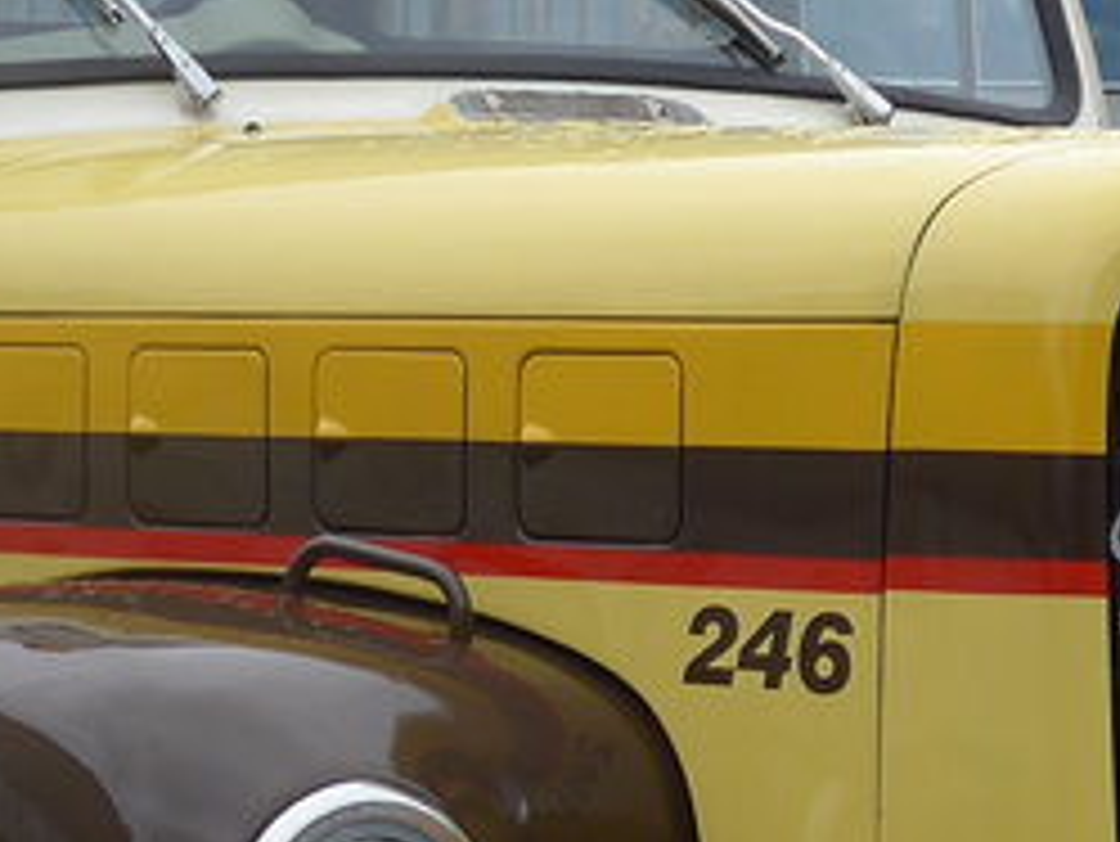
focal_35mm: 188
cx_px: 238
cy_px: 293
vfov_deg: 7.9
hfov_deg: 10.5
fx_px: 6086
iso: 80
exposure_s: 1/640
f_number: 2.8
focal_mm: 8
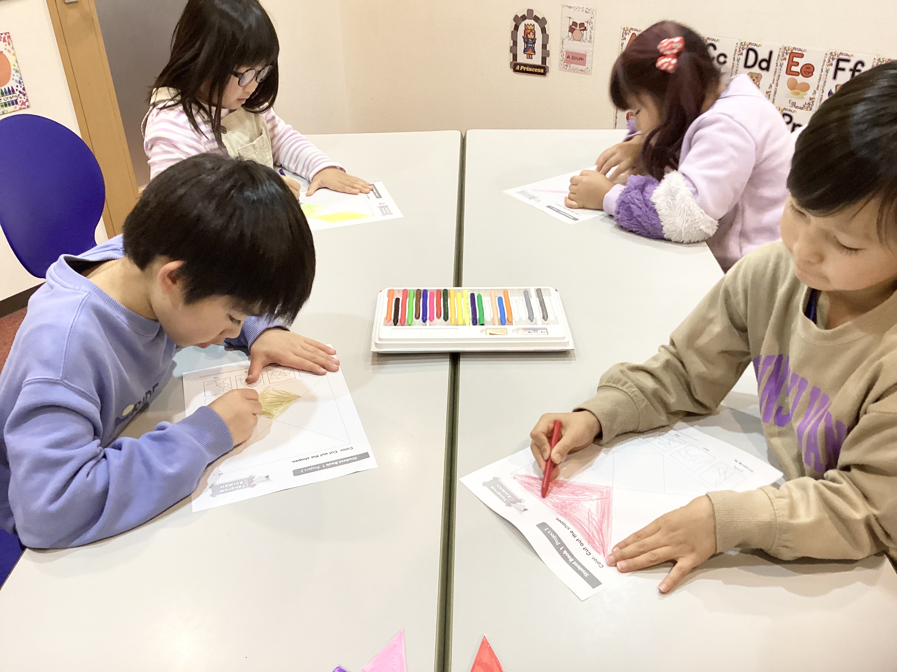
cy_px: 336
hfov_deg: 58.4
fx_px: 803
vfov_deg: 45.4
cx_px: 448
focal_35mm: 31
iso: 160
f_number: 2.4
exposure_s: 1/60
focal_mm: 3.3
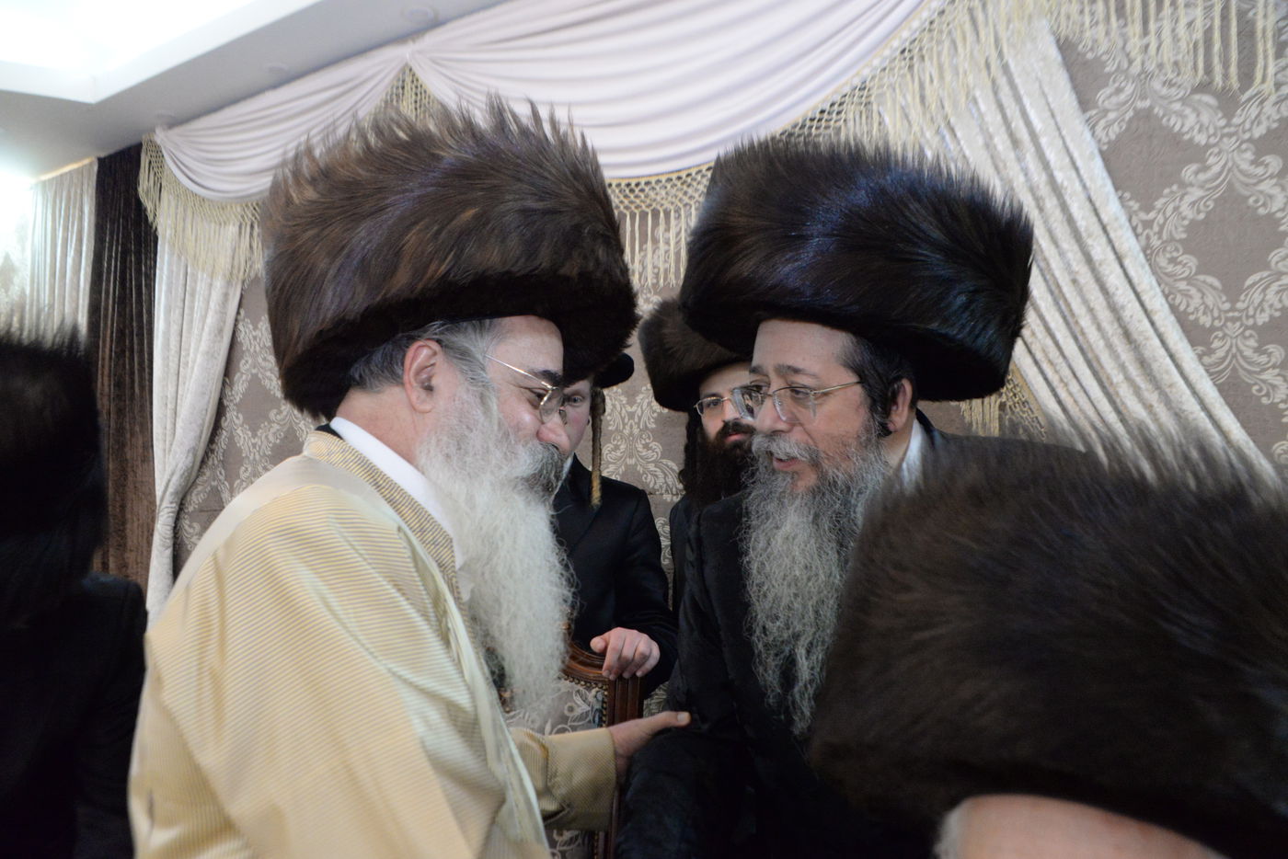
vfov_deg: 46.4
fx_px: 1002
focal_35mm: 28
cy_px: 430
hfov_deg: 65.5
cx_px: 644
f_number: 5.6
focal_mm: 28
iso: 6400
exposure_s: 1/125
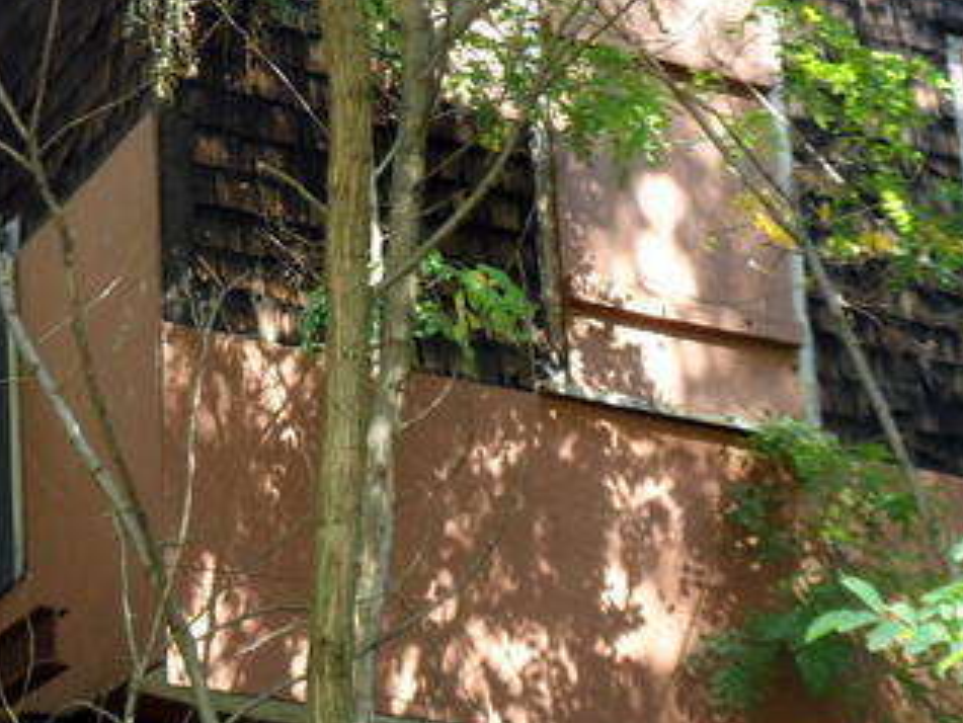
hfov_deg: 17.4
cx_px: 64
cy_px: 334
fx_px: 3089
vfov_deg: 13.3
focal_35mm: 111
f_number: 3.9
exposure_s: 1/45
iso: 160
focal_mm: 8
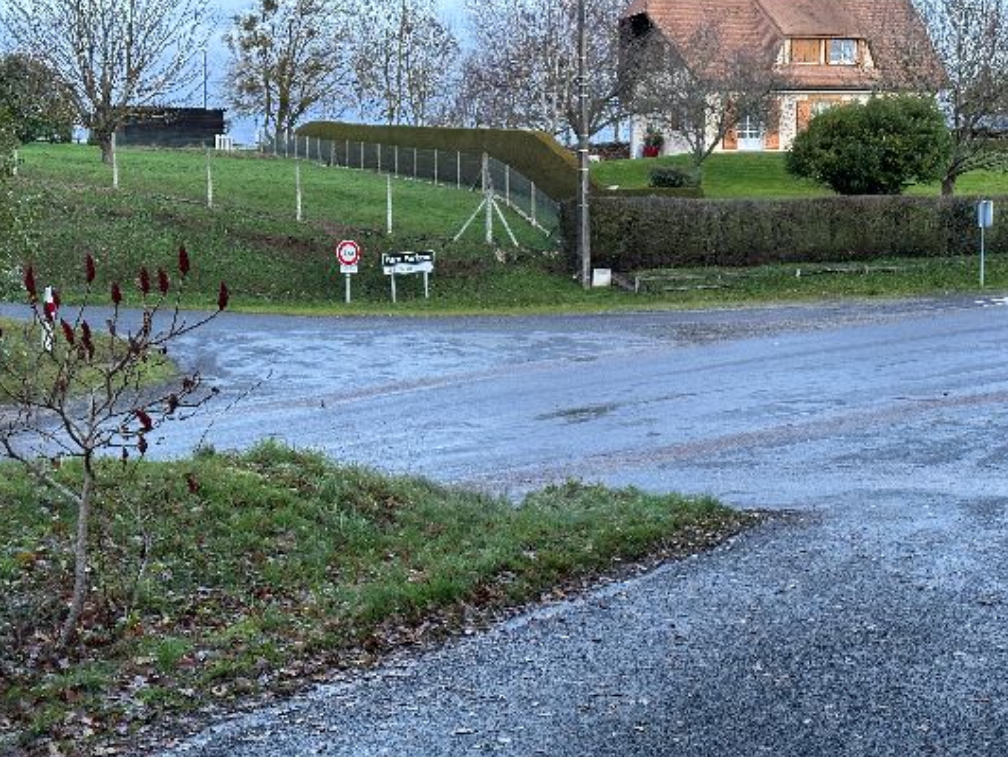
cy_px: 373
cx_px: 499
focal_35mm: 54
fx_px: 1573
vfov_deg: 27.0
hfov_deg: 35.5
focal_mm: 6.86
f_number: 1.78
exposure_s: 1/60
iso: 160
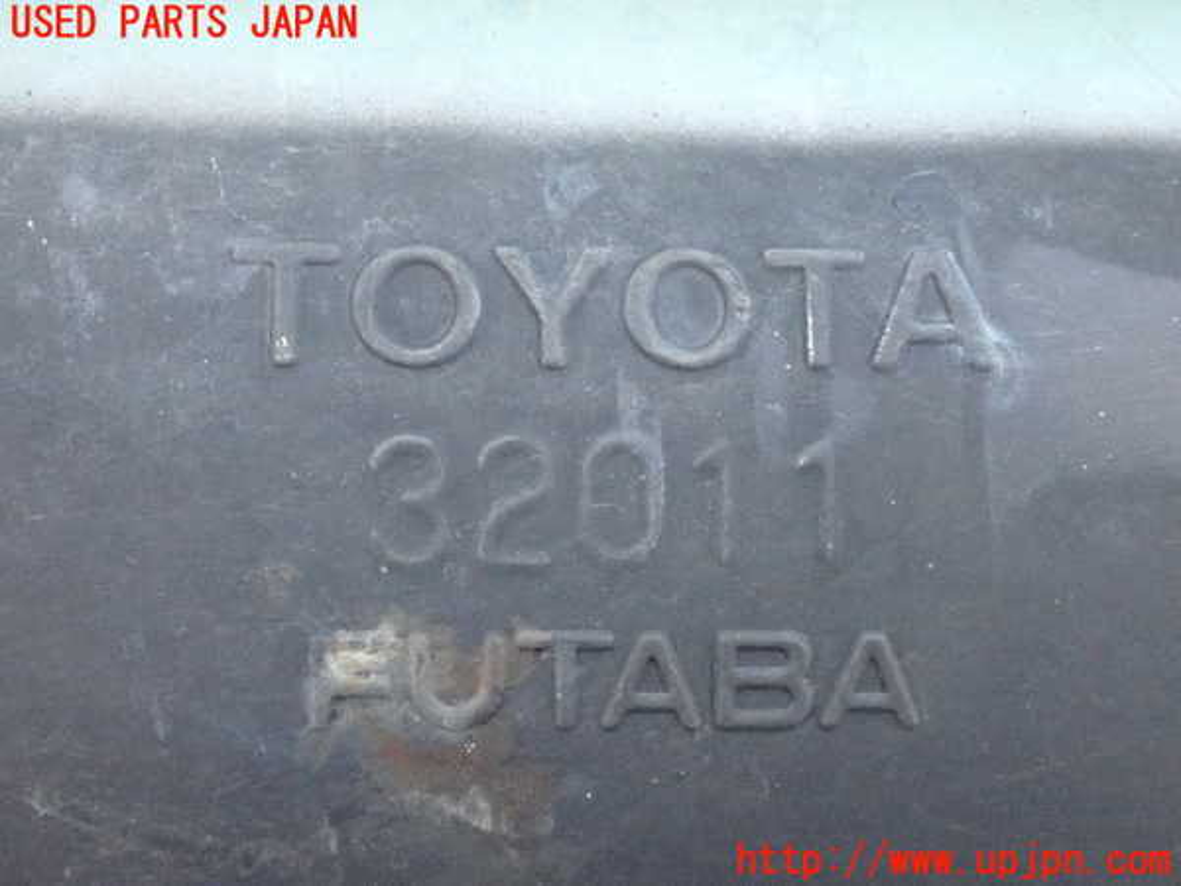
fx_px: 1604
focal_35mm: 47
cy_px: 443
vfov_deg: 30.9
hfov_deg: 40.4
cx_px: 590
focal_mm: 8.4
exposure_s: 1/125
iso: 3200
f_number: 3.1
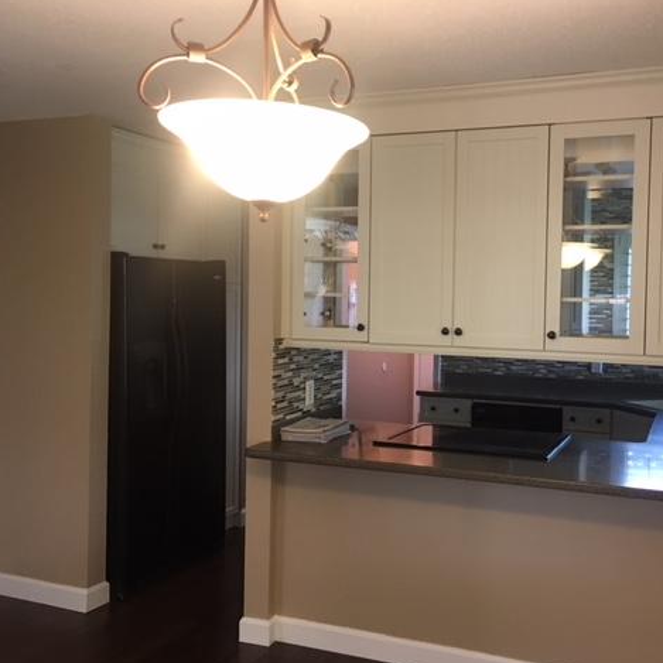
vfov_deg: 47.2
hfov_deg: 46.8
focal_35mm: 35
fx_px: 758
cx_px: 417
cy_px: 331
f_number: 2.2
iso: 64
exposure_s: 1/15
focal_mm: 4.15
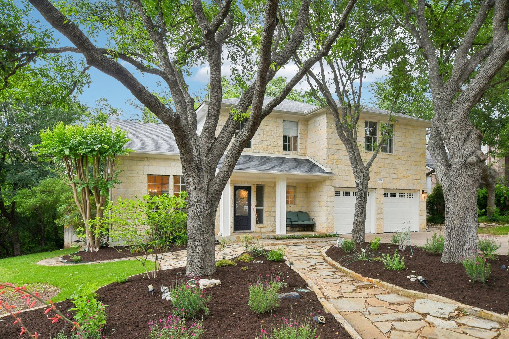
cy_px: 170
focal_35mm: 22
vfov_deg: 56.1
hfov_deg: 77.3
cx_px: 254
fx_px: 318
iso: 400
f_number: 8
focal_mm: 15
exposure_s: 1/100
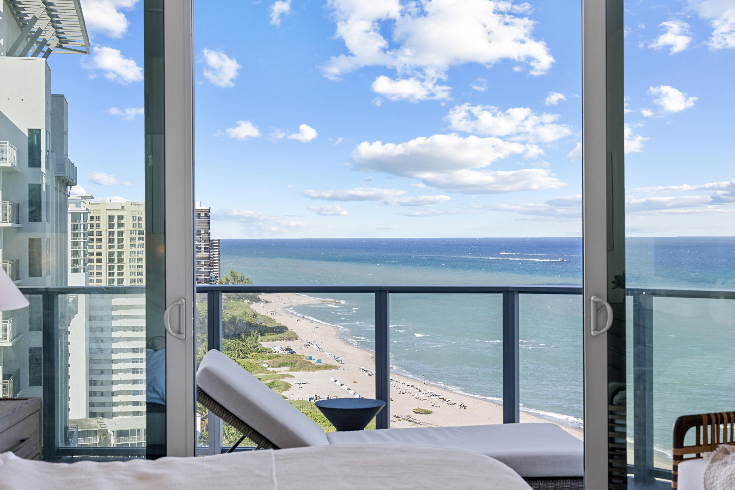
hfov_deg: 39.6
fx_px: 1021
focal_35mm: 50
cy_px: 245
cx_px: 368
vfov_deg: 27.0
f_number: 8
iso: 125
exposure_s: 1/20
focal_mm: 50
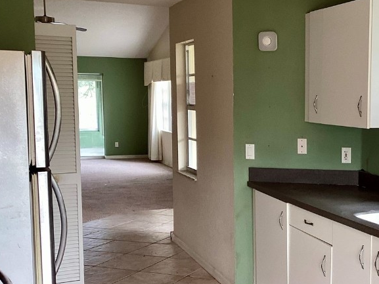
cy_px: 166
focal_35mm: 55
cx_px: 333
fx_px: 602
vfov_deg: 26.5
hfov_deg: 33.3
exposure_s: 1/60
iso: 64
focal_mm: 3.3
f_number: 2.4
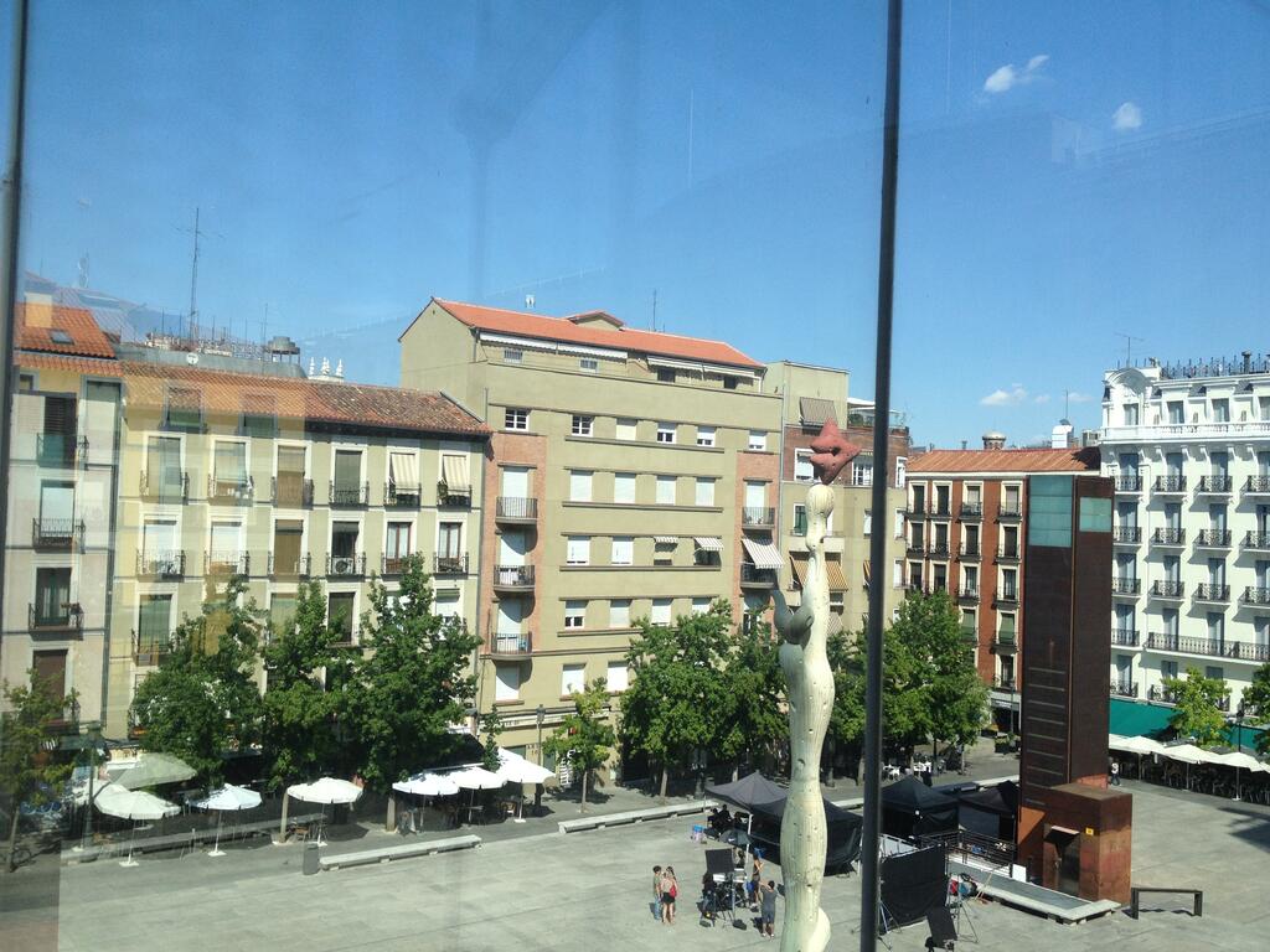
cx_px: 635
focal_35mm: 35
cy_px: 476
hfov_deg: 52.6
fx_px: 1284
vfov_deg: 40.7
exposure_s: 1/1493
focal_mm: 4.28
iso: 50
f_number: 2.4
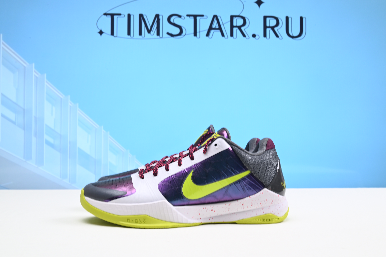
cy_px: 128
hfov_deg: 47.4
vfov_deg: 32.7
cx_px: 193
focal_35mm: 41
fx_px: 440
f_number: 16
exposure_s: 1/2
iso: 100
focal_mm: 41
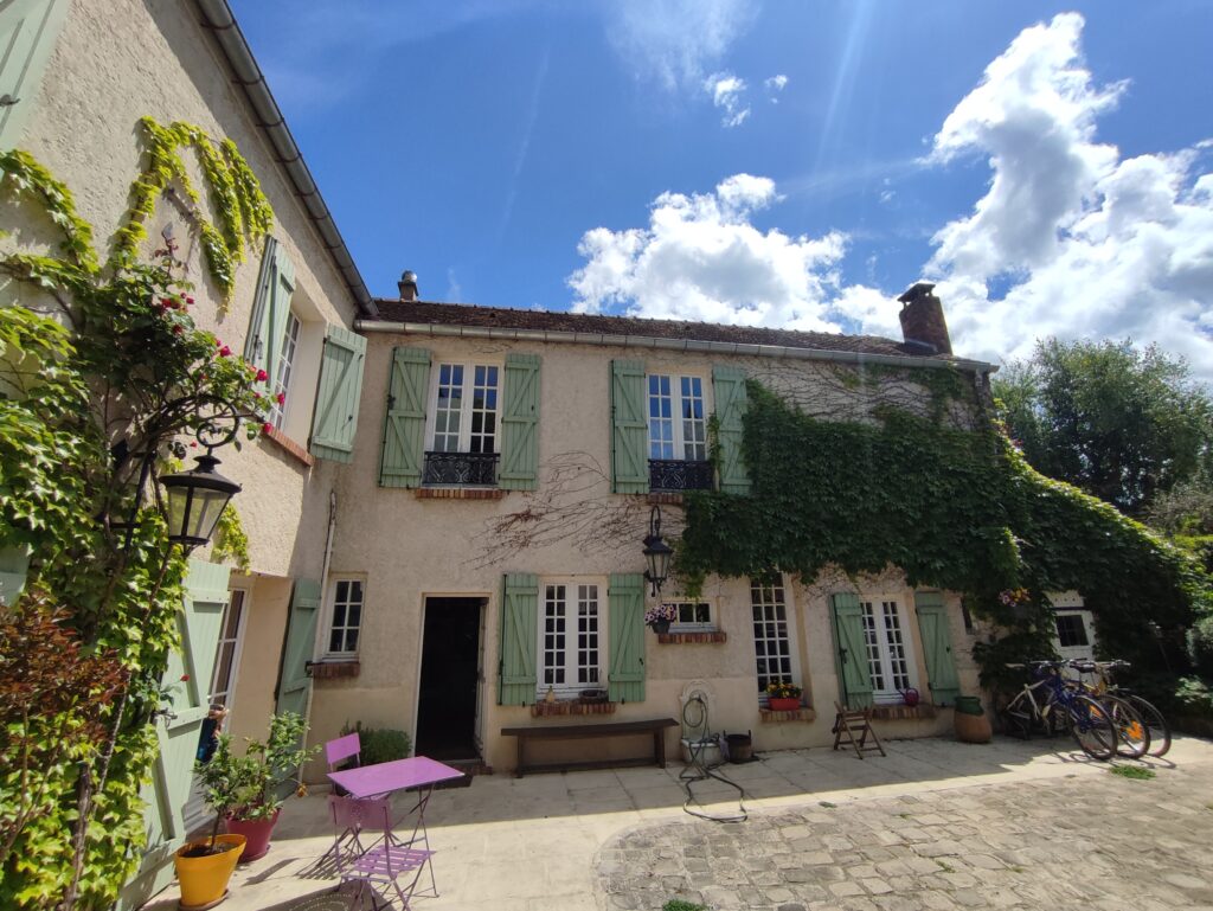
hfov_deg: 94.5
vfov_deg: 78.2
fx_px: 561
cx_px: 606
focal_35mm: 16
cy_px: 456
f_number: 2.2
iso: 50
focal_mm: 1.65
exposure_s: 1/2530
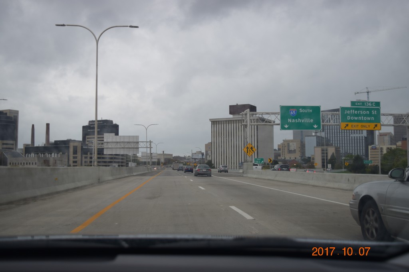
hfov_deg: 51.3
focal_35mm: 38
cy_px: 136
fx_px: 426
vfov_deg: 35.5
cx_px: 204
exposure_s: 1/400
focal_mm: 25
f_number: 4
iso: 200
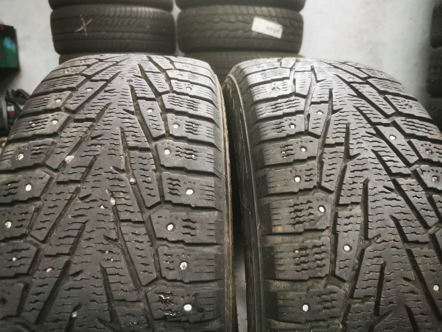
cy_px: 166
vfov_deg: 51.3
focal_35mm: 27
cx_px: 221
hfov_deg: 65.3
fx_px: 345
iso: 500
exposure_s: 1/25
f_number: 1.6
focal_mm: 5.56
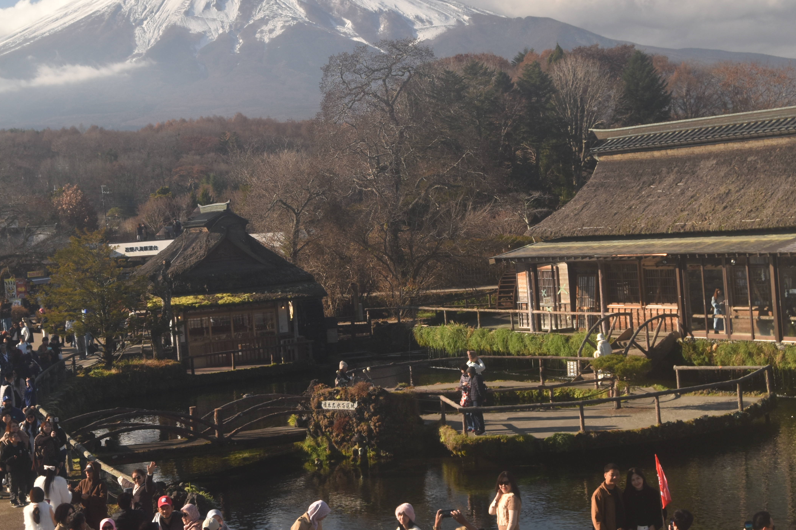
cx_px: 335
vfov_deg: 20.3
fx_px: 1475
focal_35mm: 67
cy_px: 178
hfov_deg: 30.2
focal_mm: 31
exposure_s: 1/160
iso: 200
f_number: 6.3
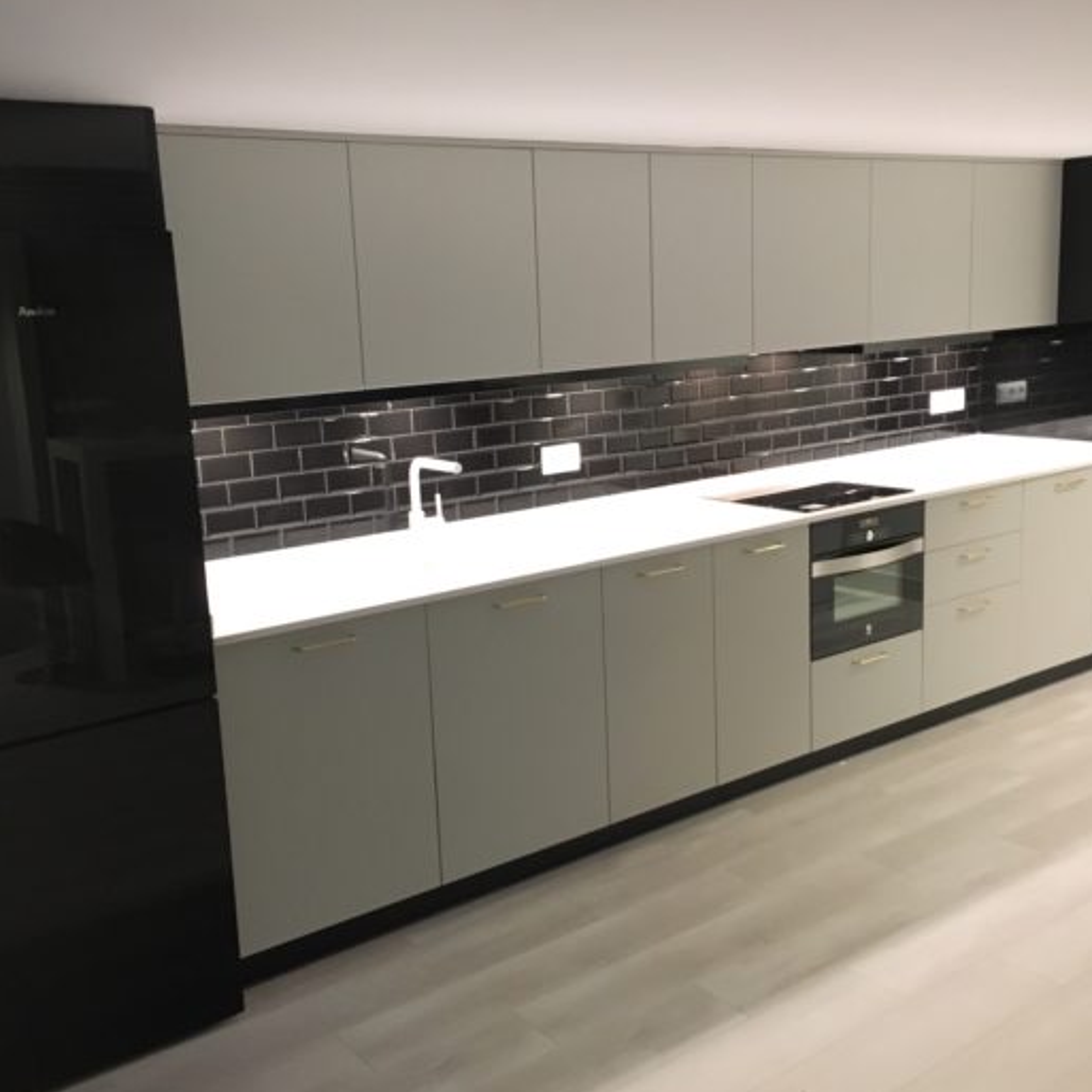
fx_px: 1249
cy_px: 542
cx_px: 522
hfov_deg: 47.2
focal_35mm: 35
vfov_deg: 47.2
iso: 200
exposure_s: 1/25
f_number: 2.2
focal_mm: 4.15
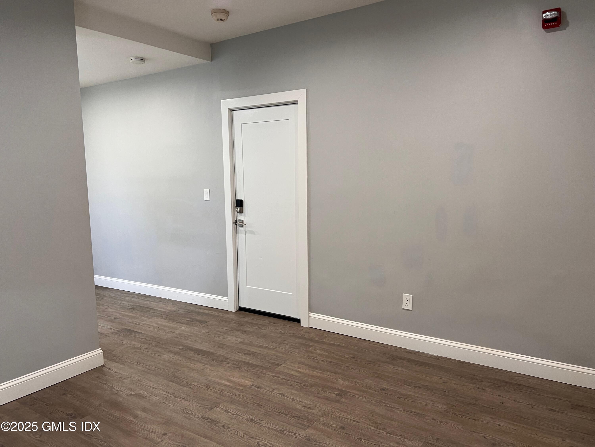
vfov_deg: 53.1
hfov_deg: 67.3
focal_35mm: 26
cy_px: 224
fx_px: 447
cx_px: 298
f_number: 1.5
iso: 80
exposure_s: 1/60
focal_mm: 5.7
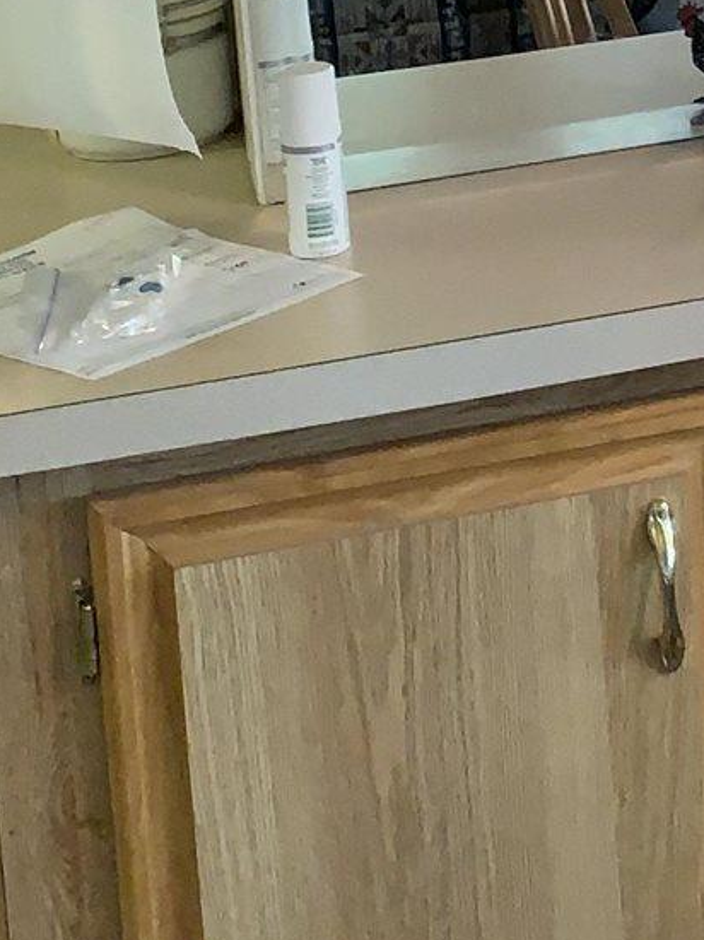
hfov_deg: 12.6
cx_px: 1169
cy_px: -431
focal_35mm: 109
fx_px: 2958
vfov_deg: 16.6
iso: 250
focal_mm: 4.25
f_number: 1.8
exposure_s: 1/60
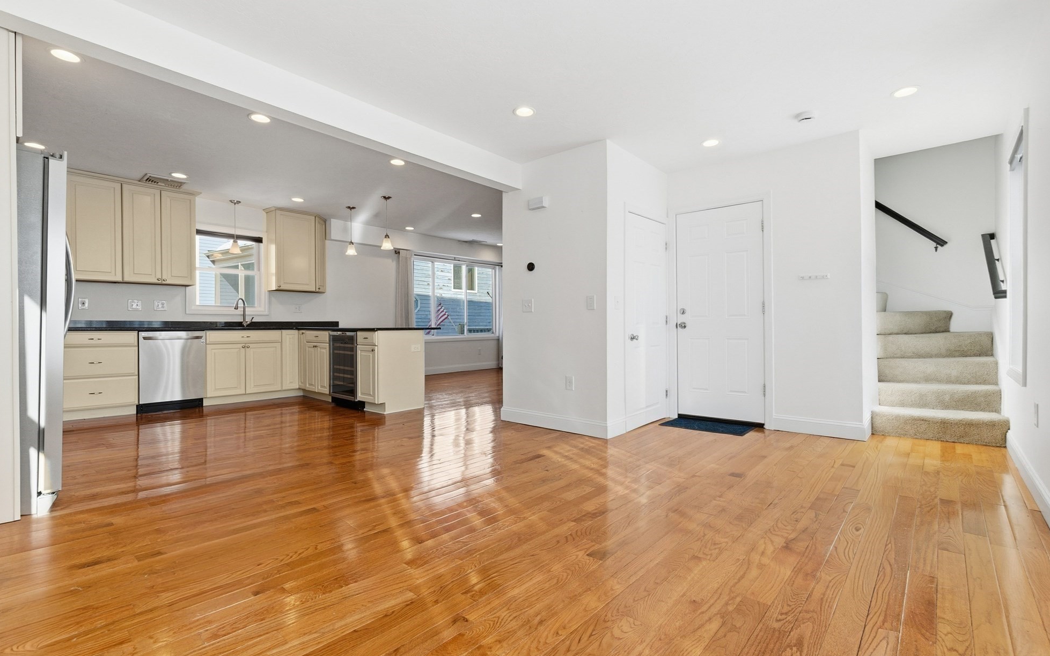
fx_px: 458
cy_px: 332
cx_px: 520
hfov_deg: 97.8
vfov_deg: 71.2
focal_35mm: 16
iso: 100
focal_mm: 10
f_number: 11
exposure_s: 1/160
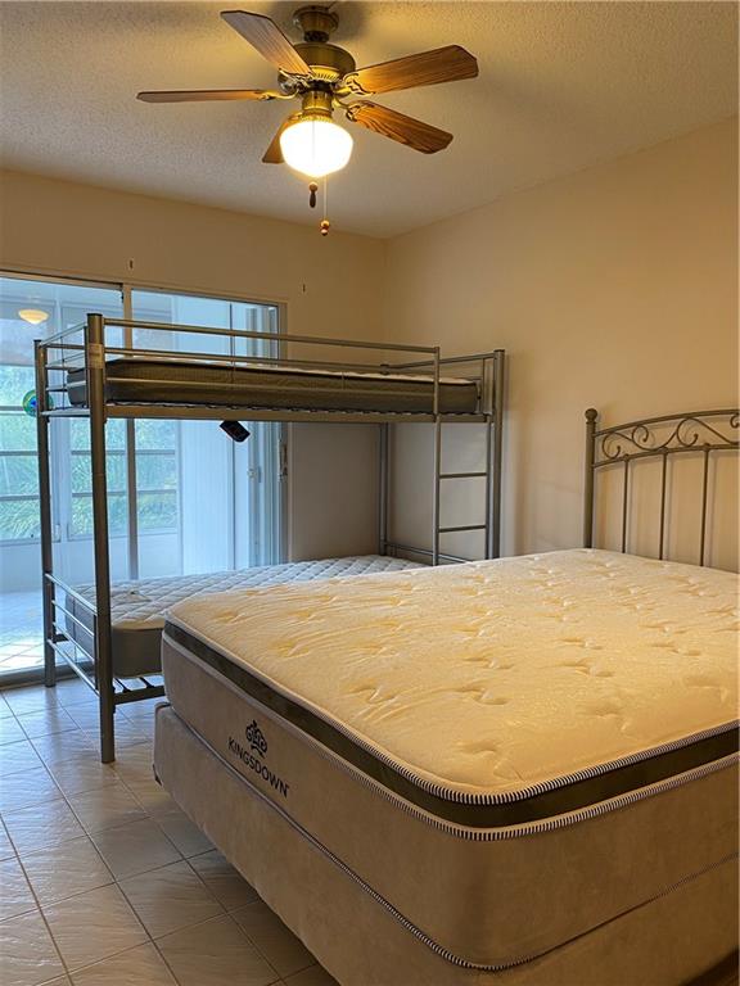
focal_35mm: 26
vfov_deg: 67.3
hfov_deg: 53.1
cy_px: 493
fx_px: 741
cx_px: 370
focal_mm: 4.25
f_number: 1.8
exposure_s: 1/60
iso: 80
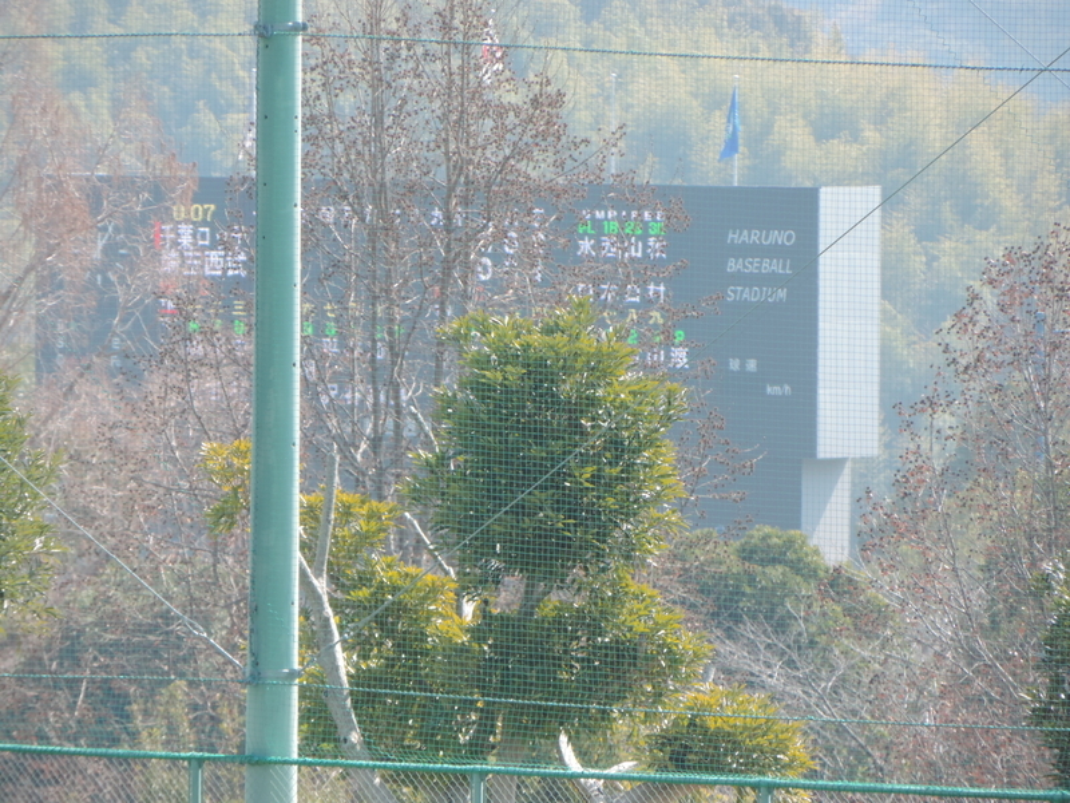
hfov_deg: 3.6
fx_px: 17001
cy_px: 402
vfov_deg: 2.7
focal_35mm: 550
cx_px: 535
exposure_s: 1/250
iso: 140
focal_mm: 98.1
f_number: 4.9
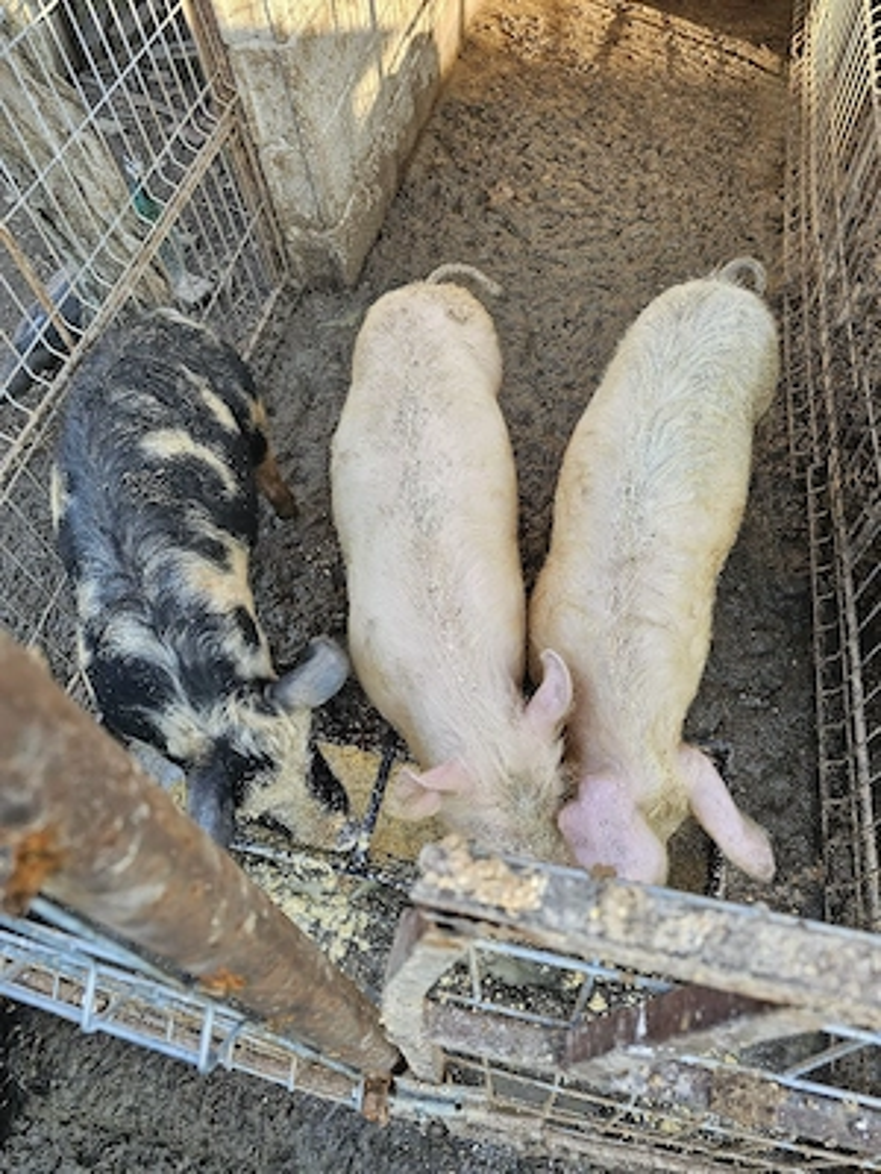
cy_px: 587
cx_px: 440
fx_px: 780
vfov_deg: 73.9
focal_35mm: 23
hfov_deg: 58.9
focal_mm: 6.3
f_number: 1.7
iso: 50
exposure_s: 1/101
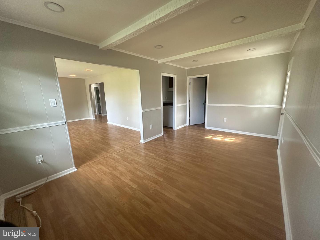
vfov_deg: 85.7
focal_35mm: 14
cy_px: 120
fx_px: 129
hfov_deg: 102.1
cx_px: 160
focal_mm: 2.22
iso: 160
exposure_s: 1/99
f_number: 2.2
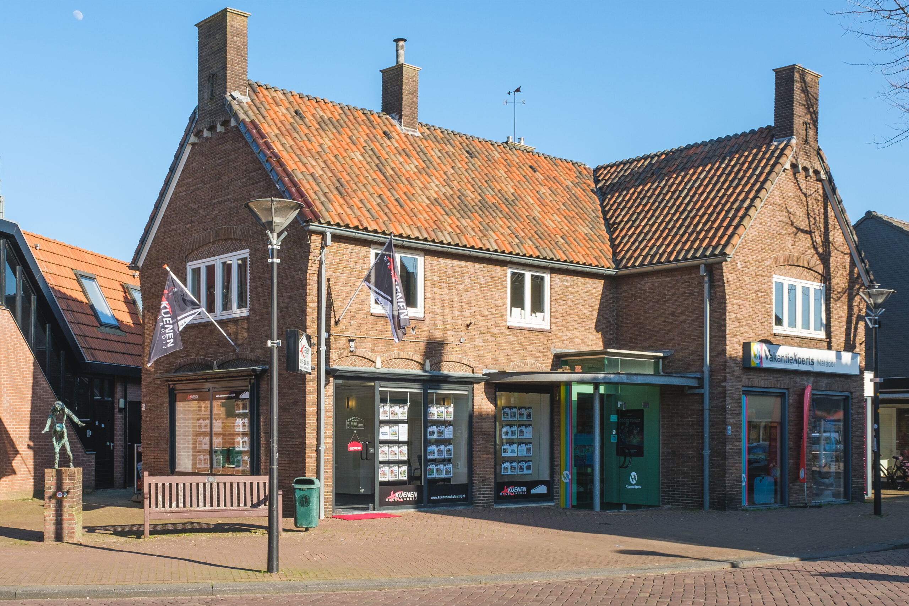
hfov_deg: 63.7
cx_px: 454
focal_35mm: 29
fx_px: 732
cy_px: 303
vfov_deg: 45.0
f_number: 8
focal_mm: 19.4
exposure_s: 1/220
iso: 160
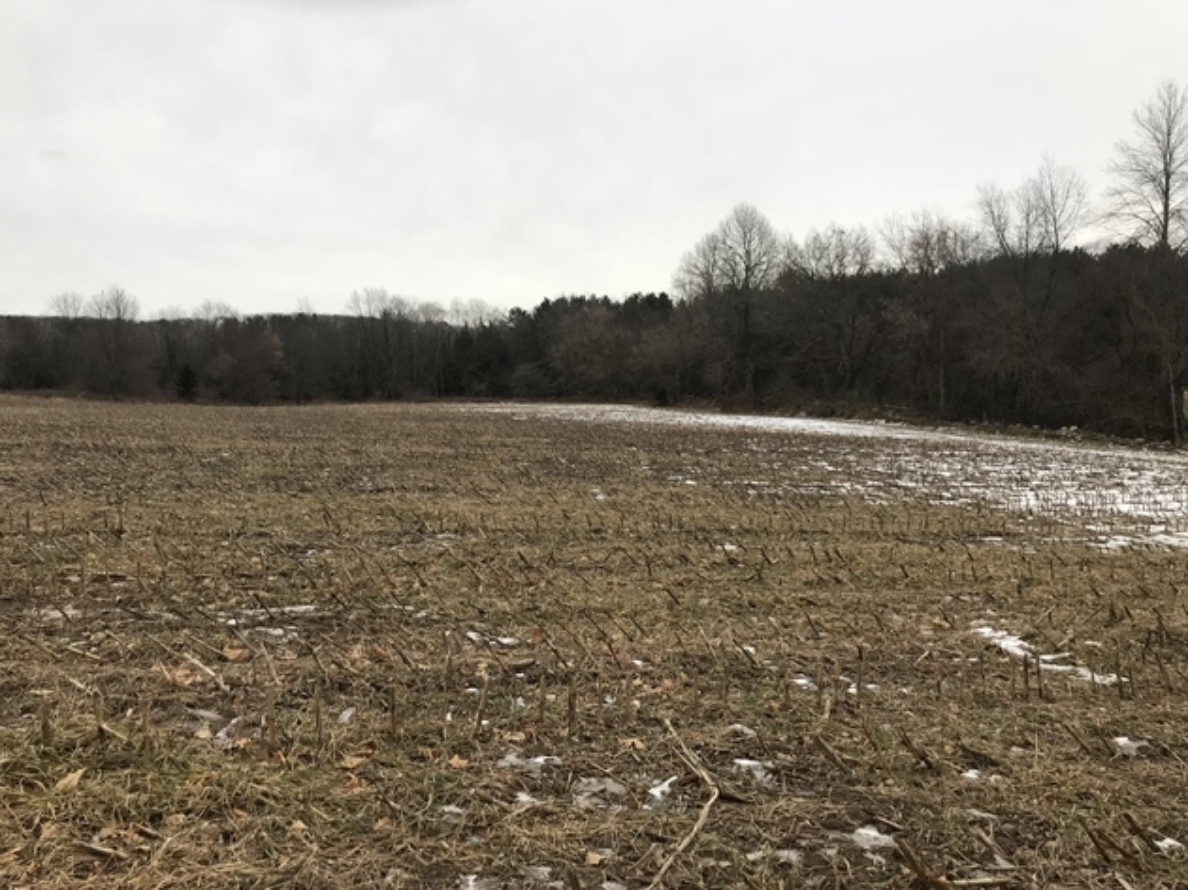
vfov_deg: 49.7
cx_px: 594
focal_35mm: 28
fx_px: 961
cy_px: 445
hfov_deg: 63.5
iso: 32
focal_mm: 3.99
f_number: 1.8
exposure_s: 1/60
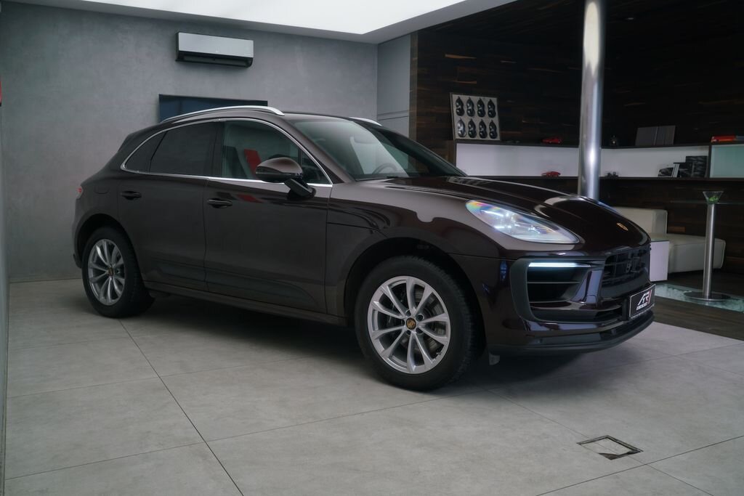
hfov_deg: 60.3
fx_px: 641
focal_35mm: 31
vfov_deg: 42.3
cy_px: 248
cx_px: 372
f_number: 8
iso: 160
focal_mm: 31
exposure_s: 1/6
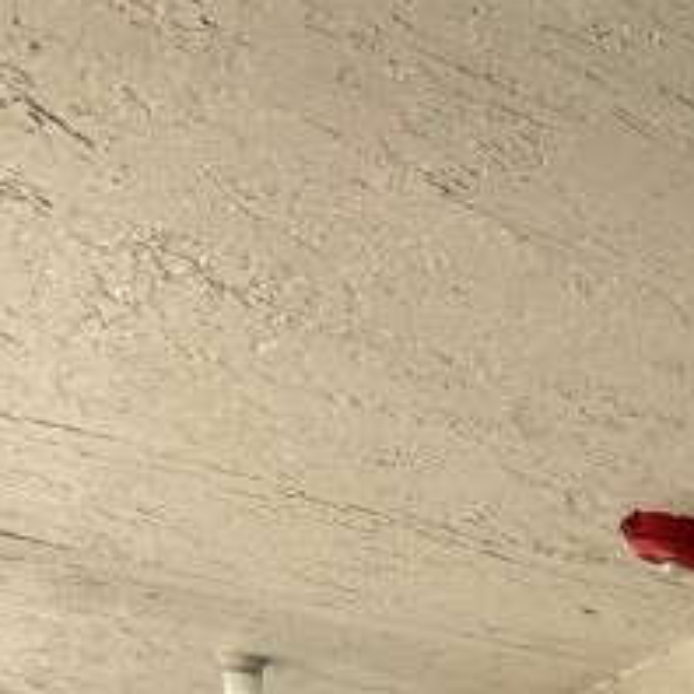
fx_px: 1452
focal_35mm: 64
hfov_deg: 14.4
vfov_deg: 20.3
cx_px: 1735
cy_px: 1202
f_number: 2.2
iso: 40
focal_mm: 2.22
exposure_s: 1/552
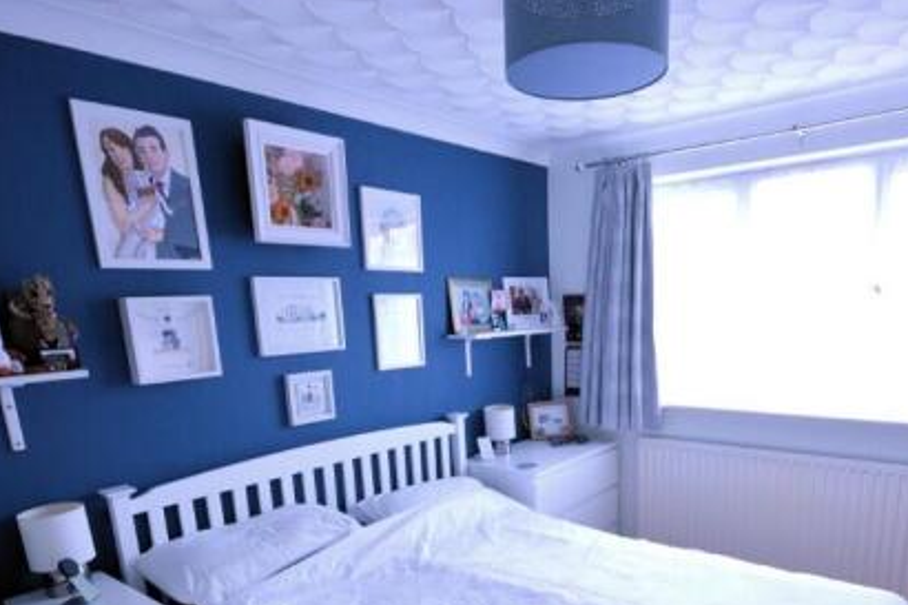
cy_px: 464
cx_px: 527
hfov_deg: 73.3
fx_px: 605
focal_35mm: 24
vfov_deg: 50.6
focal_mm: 10
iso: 400
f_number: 8
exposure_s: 1/25
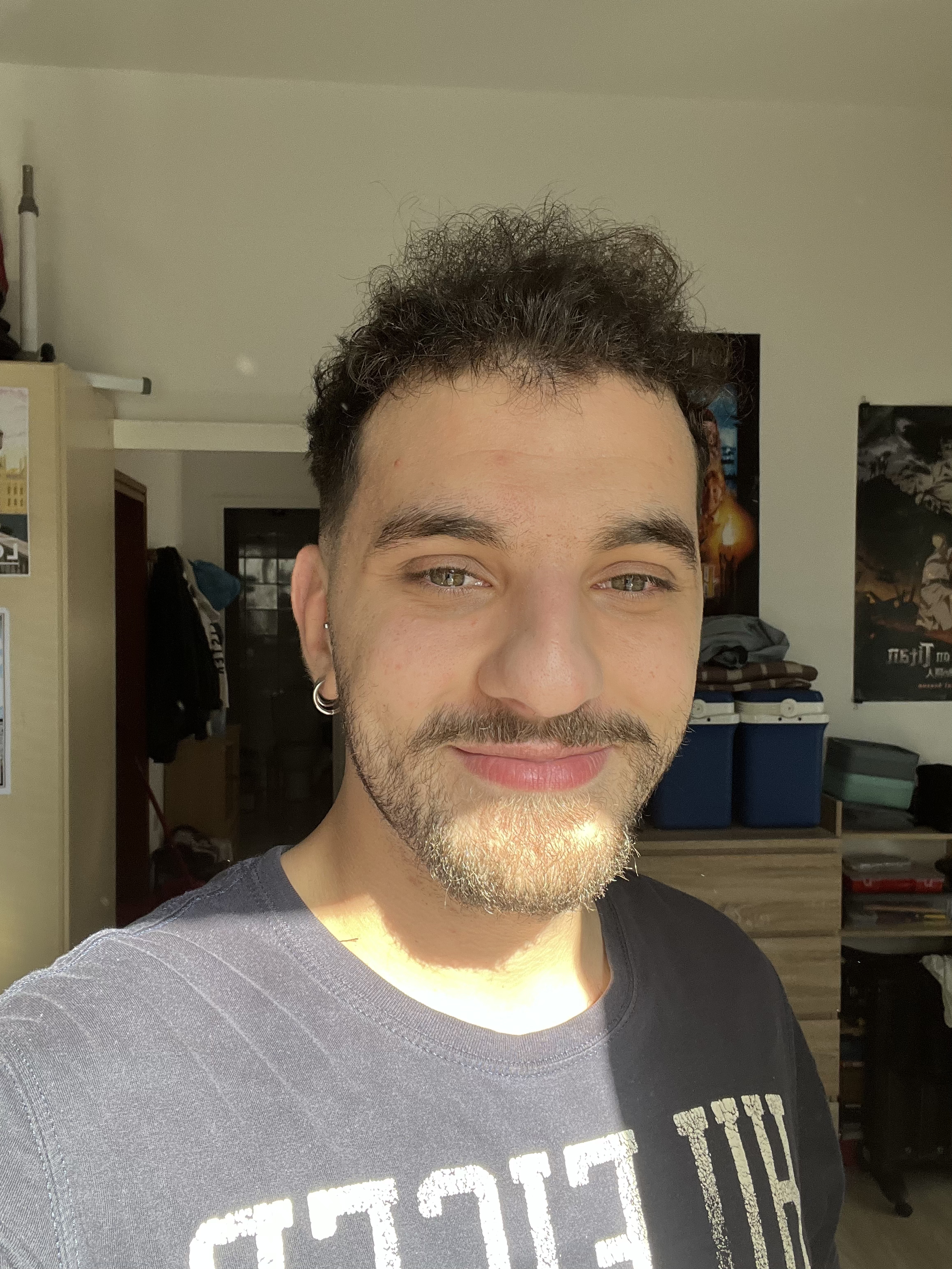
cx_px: 476
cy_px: 634
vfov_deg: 60.0
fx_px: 1100
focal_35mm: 30
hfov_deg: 46.8
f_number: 2.2
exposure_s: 1/121
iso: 40
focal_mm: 2.71
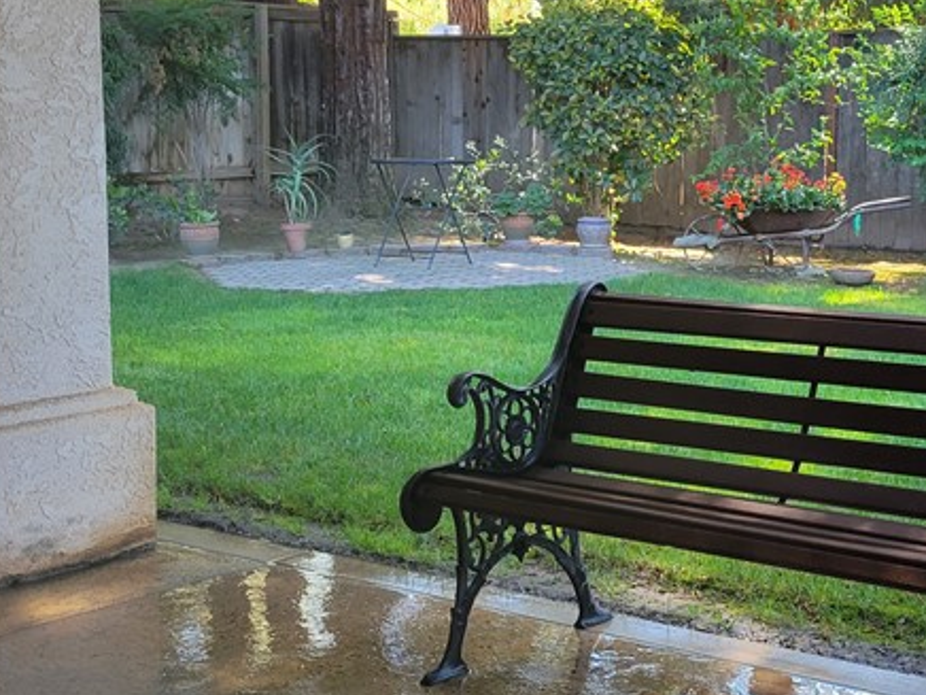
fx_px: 1632
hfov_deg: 31.4
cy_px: 338
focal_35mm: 61
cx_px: 620
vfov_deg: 24.0
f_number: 1.8
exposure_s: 1/120
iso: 100
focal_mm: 5.4
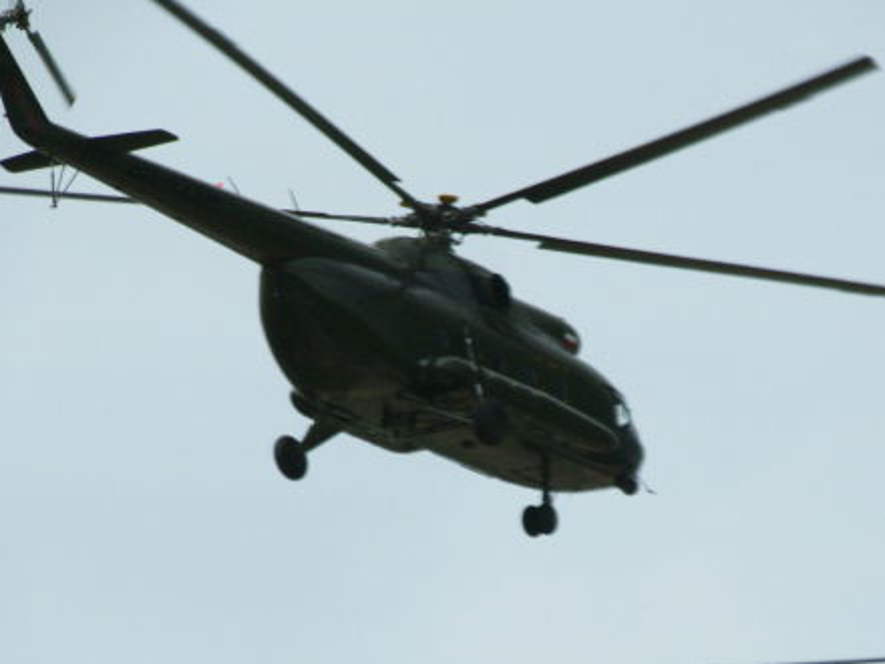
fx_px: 10815
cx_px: 442
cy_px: 333
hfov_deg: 4.7
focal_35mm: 423
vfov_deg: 3.5
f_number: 4.6
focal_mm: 104.7
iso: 50
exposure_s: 1/1000
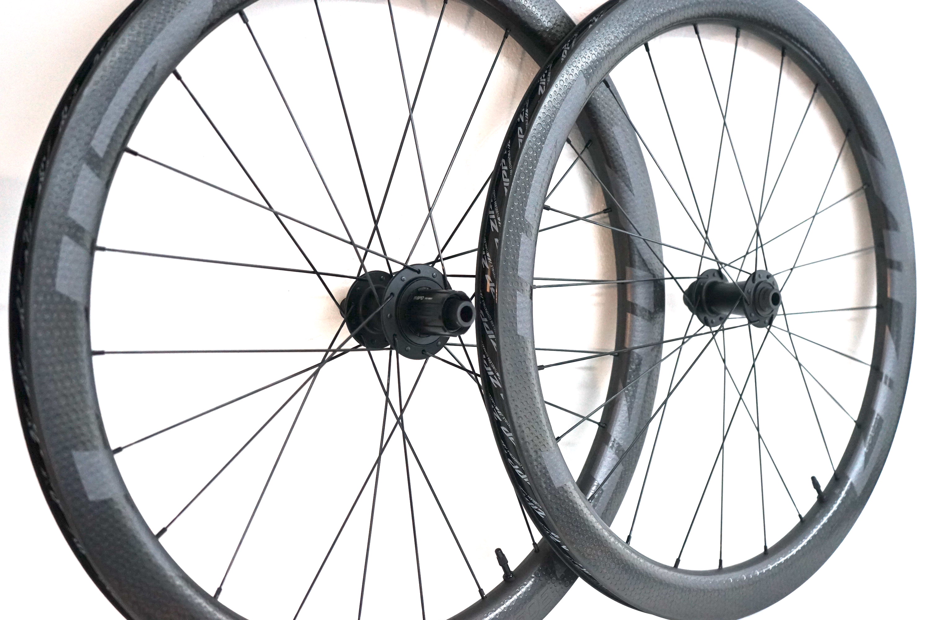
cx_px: 466
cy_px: 310
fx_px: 1112
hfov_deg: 45.5
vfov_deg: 31.1
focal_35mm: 43
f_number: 4.5
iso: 2000
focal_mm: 43
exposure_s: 1/160
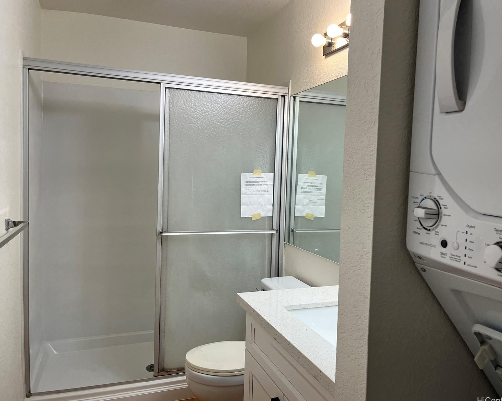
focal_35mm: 28
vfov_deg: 51.5
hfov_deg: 62.2
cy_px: 196
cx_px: 251
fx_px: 416
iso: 50
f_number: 1.6
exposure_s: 1/120
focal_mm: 5.1
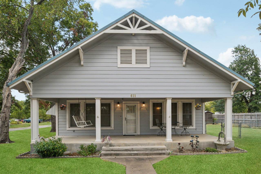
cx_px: 130
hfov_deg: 81.2
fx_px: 152
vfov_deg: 59.5
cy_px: 87
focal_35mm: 21
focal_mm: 14
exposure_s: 1/160
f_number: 8
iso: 400
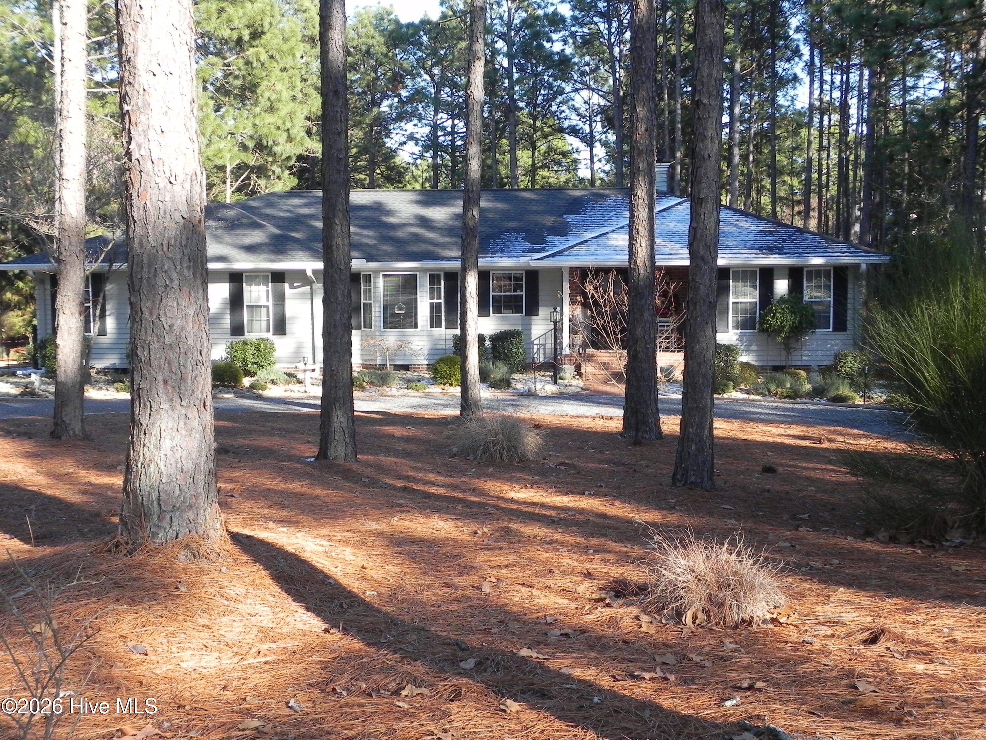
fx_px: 1168
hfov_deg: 45.8
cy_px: 370
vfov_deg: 35.1
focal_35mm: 41
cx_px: 493
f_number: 4.5
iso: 160
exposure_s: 1/184
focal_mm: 7.3
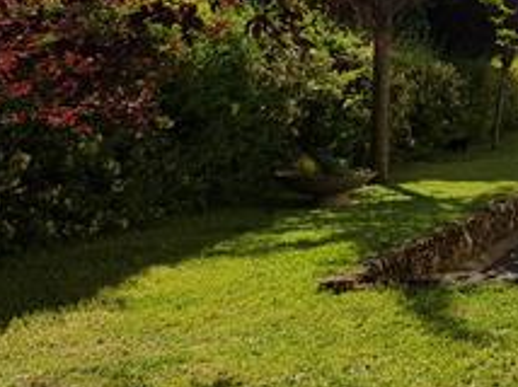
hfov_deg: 23.5
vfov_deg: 19.5
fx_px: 1091
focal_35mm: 73
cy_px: -10
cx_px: 675
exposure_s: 1/2488
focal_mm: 4.2
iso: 40
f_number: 1.7
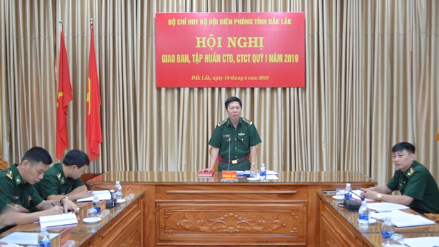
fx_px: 407
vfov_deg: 33.7
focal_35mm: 35
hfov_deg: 56.6
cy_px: 134
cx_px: 220
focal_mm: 22
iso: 1250
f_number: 4
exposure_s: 1/30
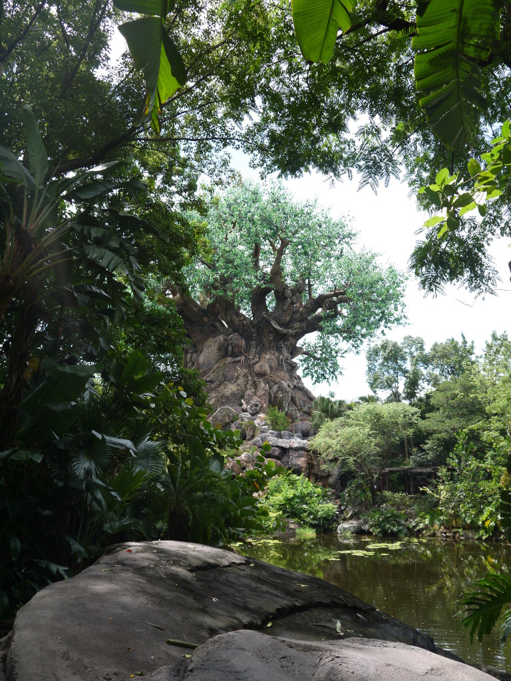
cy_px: 340
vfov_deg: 56.8
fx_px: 630
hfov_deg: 44.2
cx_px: 256
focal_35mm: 32
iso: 160
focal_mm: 16
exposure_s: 1/250
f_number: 5.6
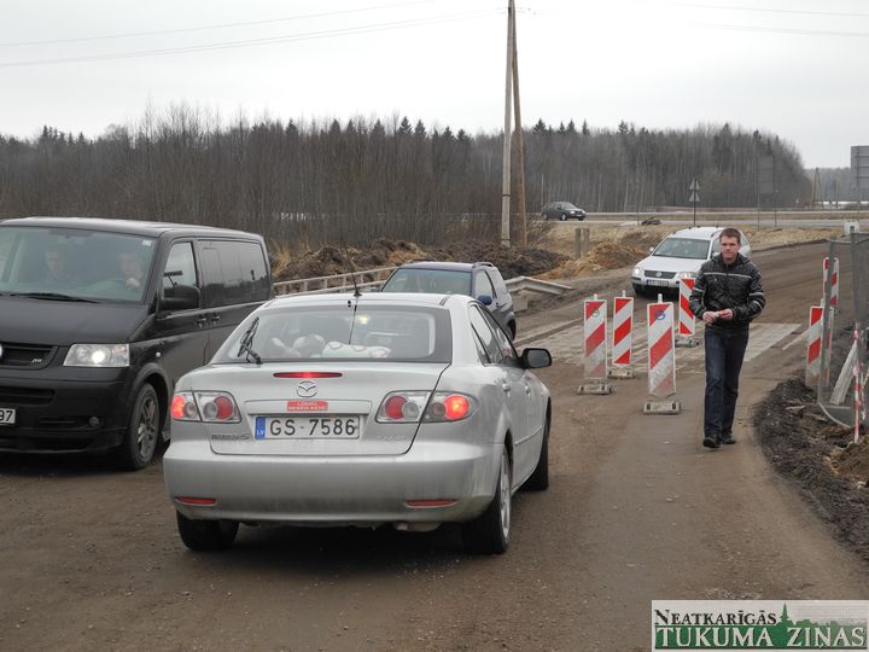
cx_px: 434
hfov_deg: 28.6
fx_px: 1707
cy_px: 326
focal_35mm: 68
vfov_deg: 21.6
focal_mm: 14.5
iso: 100
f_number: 4
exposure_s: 1/400
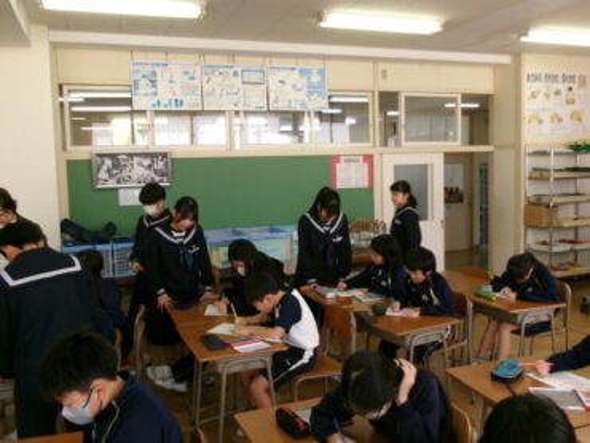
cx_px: 295
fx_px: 614
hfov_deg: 51.3
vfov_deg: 39.7
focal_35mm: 36
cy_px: 222
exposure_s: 1/34
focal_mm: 6.4
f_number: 4.5
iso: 123
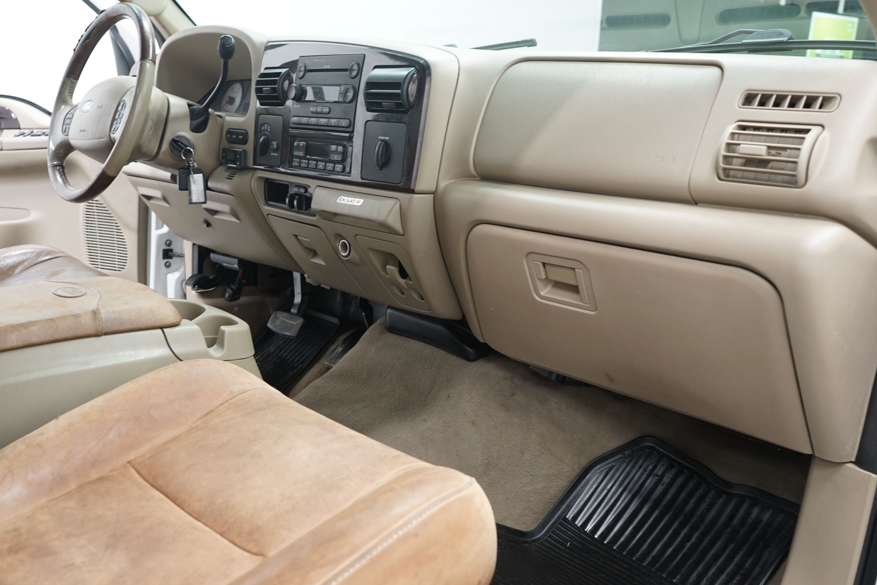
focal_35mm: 35
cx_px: 374
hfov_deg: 54.2
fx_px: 853
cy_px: 331
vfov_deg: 37.8
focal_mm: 30
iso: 800
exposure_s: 1/8
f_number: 5
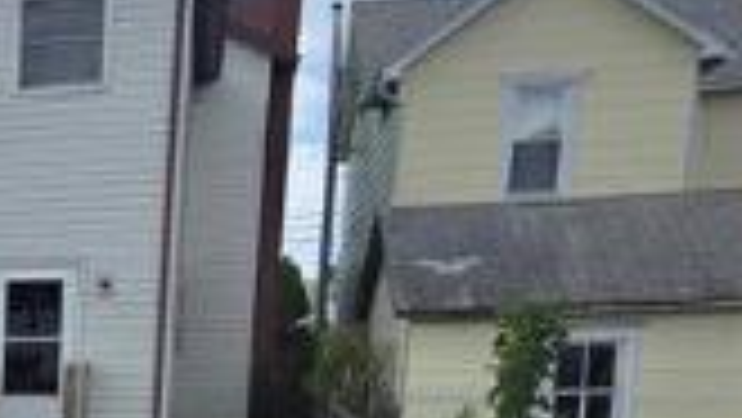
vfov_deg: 16.8
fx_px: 1299
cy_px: 602
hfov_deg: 24.8
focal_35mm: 66
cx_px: -364
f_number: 2.2
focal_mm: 2.2
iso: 50
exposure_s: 1/2016
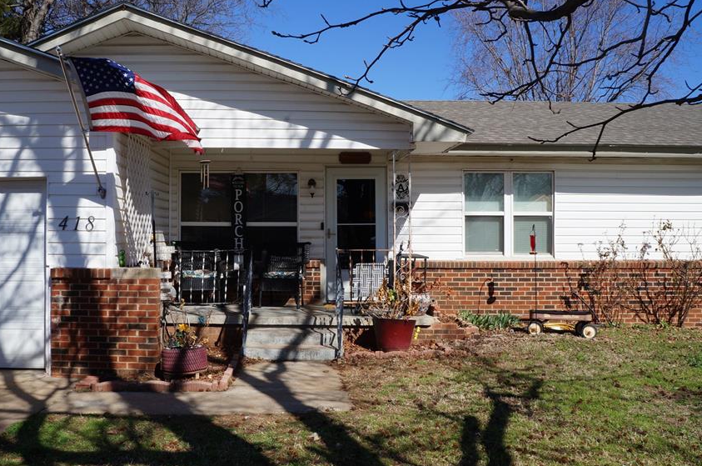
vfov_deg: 38.1
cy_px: 220
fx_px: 674
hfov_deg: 54.7
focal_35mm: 35
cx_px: 289
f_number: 13
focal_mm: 19
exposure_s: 1/320
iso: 200
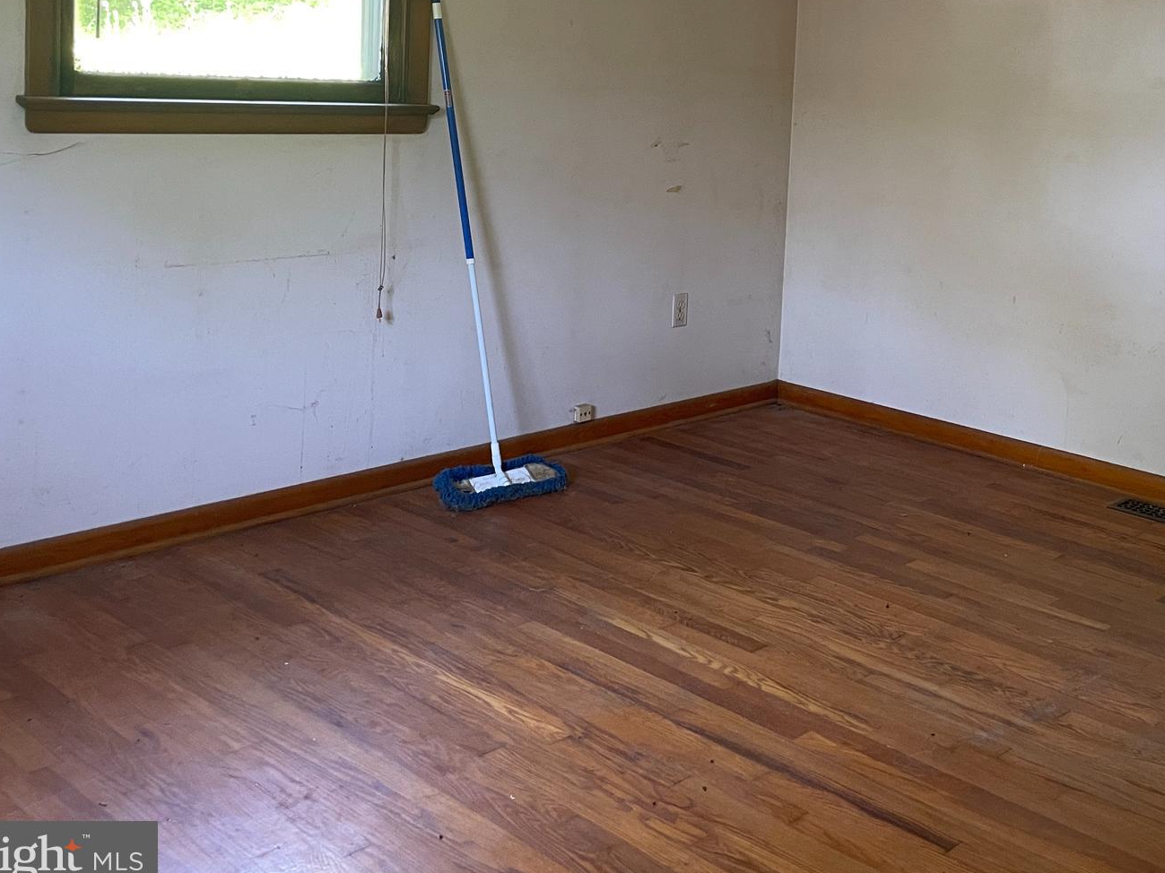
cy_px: 206
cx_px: 852
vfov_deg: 34.3
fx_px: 1380
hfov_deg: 44.5
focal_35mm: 41
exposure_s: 1/60
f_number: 1.6
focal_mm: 4.2
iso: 200
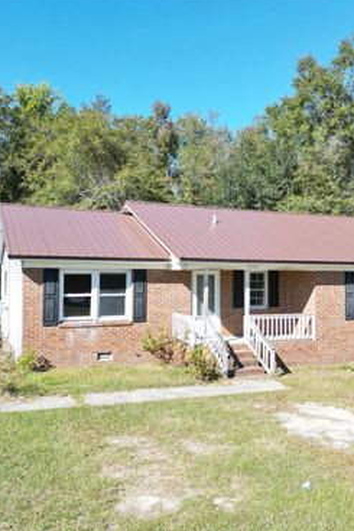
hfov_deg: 38.8
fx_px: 501
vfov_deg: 55.8
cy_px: 263
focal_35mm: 34
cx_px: 210
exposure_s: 1/2000
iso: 130
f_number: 1.7
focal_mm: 6.72
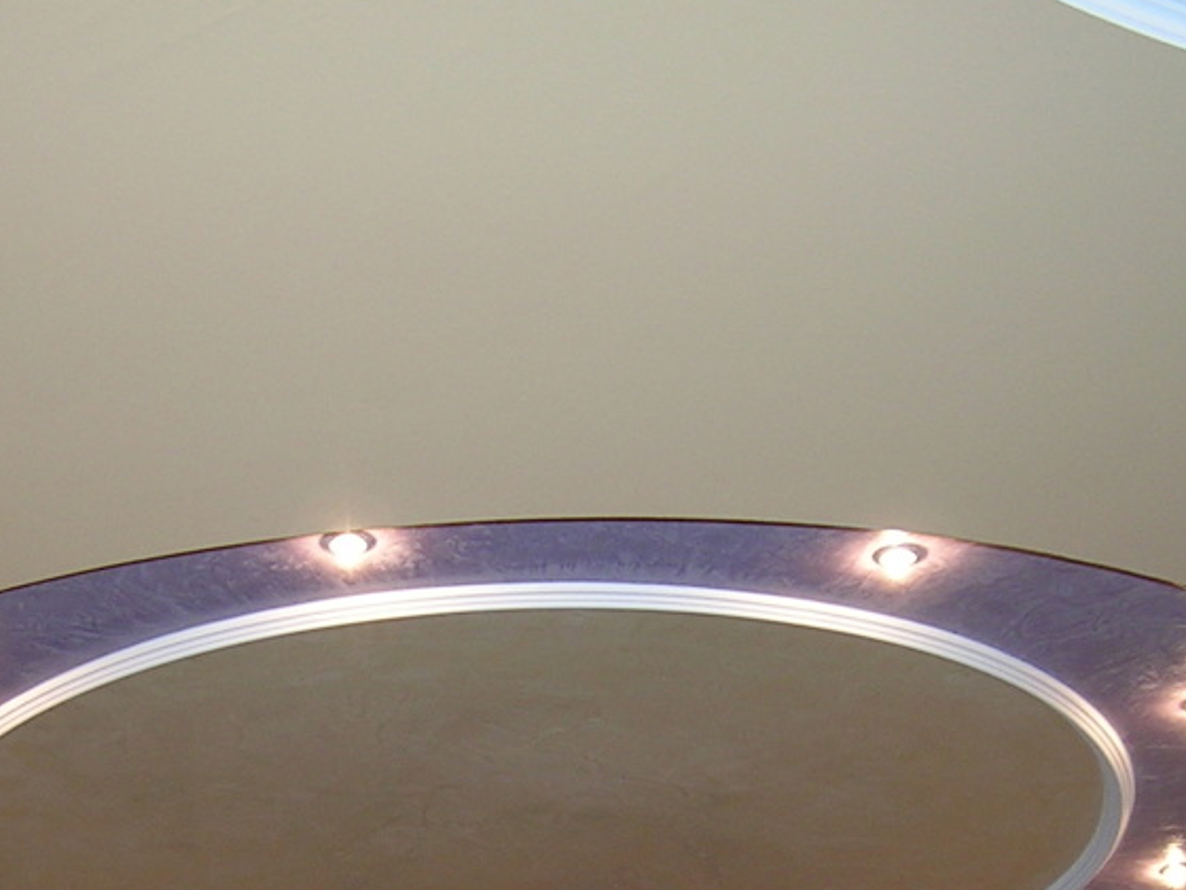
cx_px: 578
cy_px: 888
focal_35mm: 75
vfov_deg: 19.1
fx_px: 2570
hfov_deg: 26.0
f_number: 2.8
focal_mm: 5.4
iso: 50
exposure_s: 1/60.1
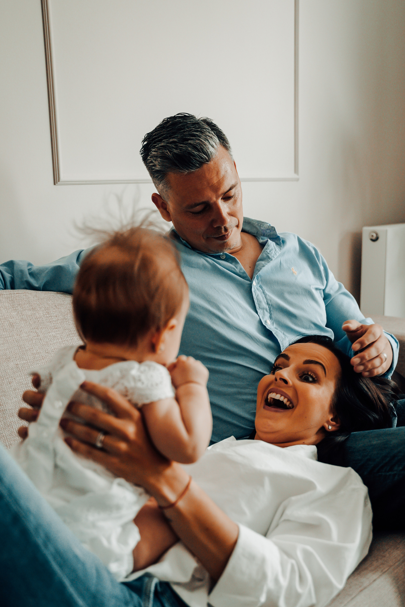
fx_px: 758
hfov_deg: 29.9
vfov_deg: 43.3
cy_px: 385
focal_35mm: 45
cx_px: 207
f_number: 2.8
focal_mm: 33.7
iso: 1250
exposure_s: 1/160
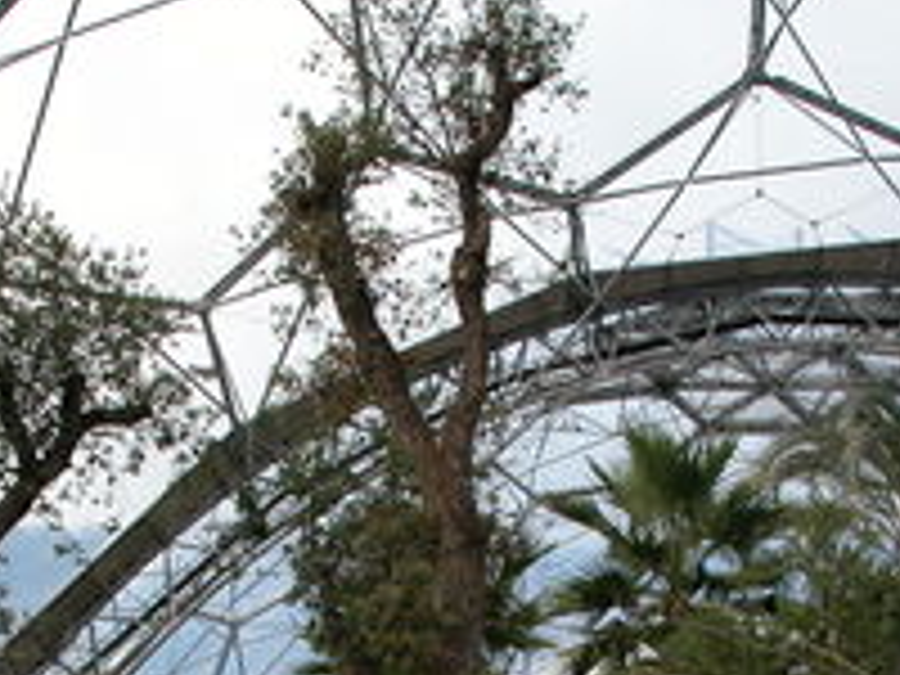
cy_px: 648
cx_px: 450
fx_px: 1820
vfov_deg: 20.4
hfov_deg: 27.8
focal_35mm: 70
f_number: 5
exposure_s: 1/255
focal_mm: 8.9
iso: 100
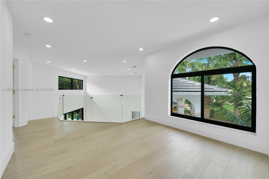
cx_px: 134
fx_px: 105
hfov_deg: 104.3
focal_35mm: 14
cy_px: 90
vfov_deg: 81.2
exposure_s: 1/30
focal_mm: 14
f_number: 8
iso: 400
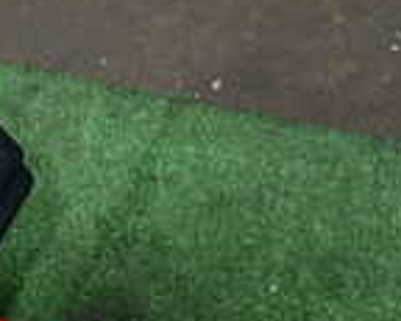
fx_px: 1210
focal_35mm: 102
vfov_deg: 14.9
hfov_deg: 17.2
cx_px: -173
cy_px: 276
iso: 200
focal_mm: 4.5
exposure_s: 1/30
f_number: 5.6
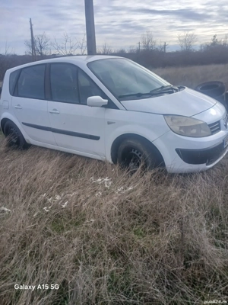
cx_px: 114
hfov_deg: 53.1
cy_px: 152
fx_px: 228
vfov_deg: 67.3
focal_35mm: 26
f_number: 1.8
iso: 20
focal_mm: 3.98
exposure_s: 1/276
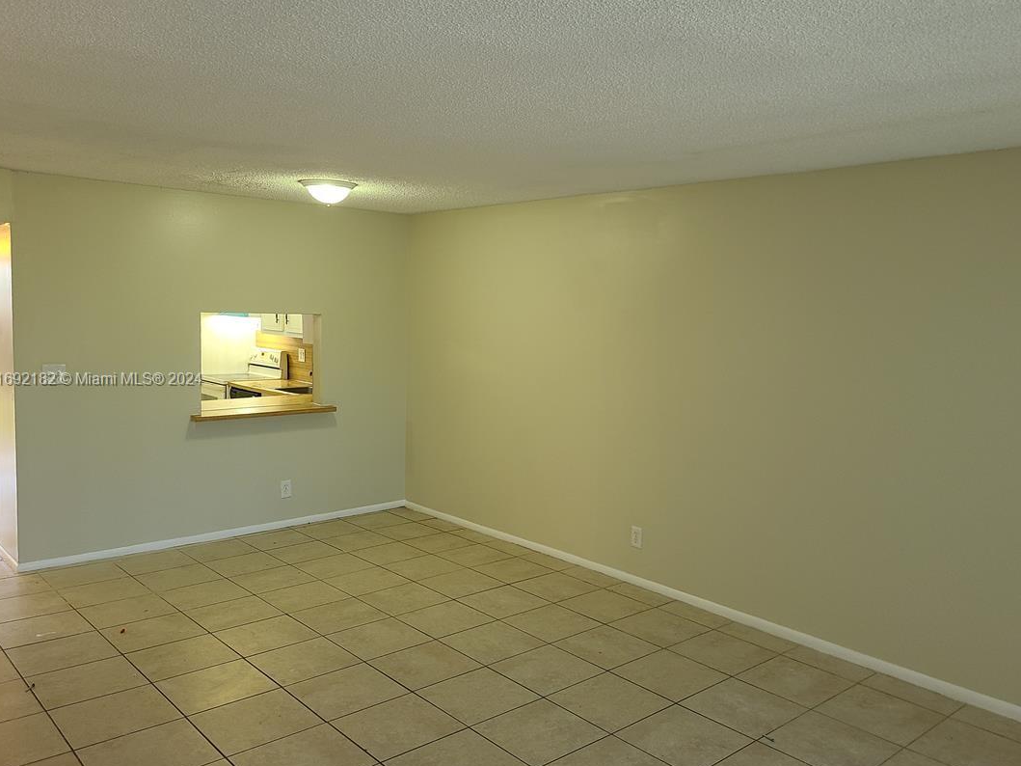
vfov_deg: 48.2
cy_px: 380
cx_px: 542
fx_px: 855
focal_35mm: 29
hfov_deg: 61.6
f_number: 1.8
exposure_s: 1/60
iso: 160
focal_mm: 5.4
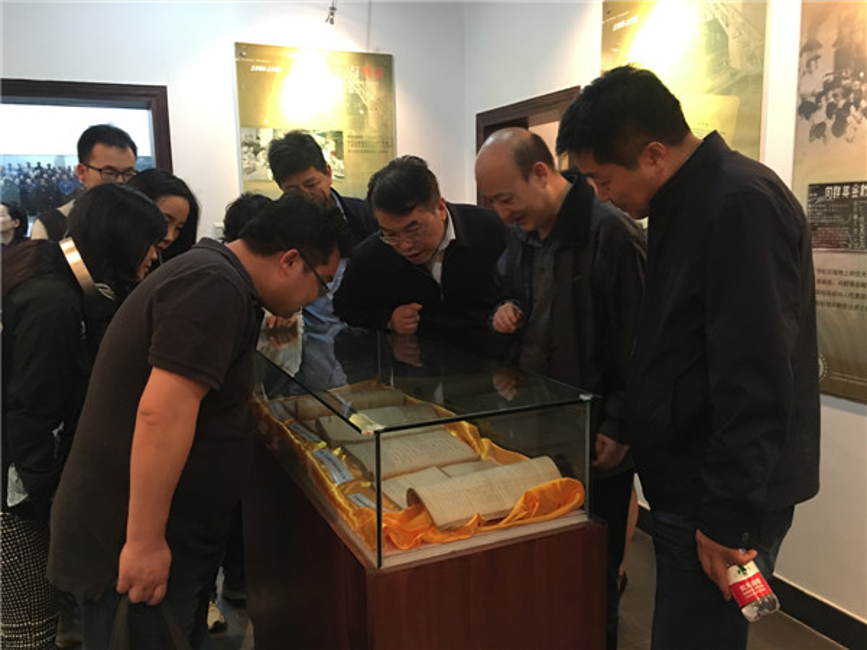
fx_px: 726
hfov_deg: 61.7
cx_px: 434
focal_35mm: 29
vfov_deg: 48.2
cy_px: 325
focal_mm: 4.15
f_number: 2.2
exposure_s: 1/8
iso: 125
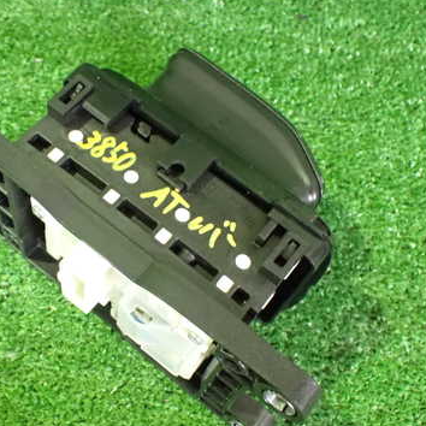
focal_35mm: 45
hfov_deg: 37.2
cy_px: 237
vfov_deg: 37.5
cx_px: 144
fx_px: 627
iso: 1600
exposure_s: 1/30
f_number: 2.3
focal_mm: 5.4
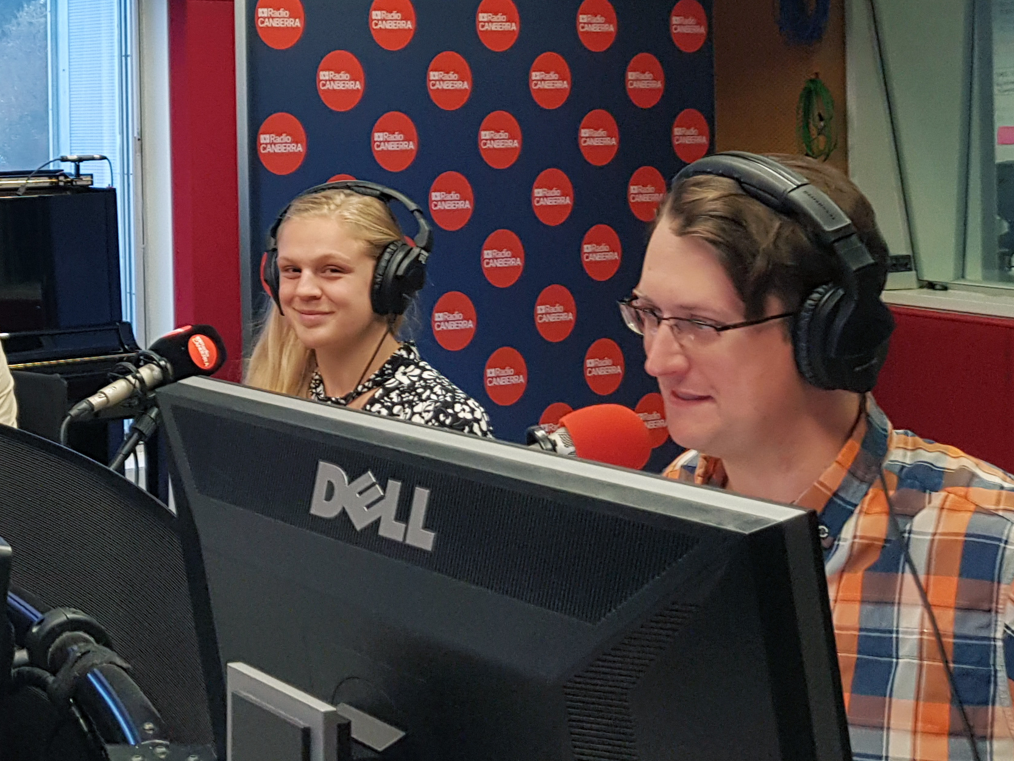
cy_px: 101
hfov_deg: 28.0
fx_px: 1845
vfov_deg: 22.8
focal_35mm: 63
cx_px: -105
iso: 160
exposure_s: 1/50
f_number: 1.7
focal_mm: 4.2
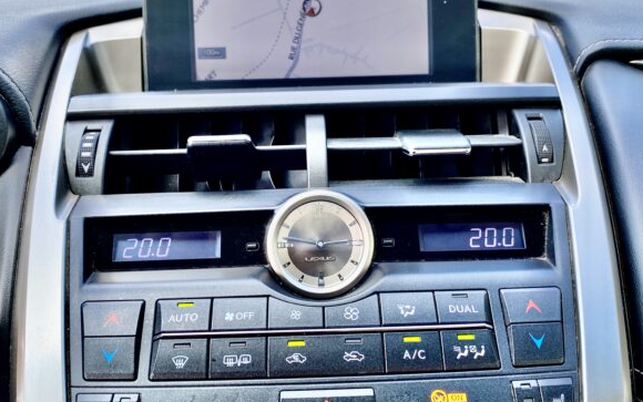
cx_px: 329
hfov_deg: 51.5
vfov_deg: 33.6
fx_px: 666
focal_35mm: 38
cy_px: 206
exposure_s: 1/210
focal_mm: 4.25
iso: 40
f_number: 1.8
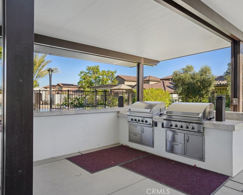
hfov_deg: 70.3
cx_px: 121
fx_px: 173
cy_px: 97
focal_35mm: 24
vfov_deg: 58.8
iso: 100
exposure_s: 1/80
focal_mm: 21
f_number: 7.1
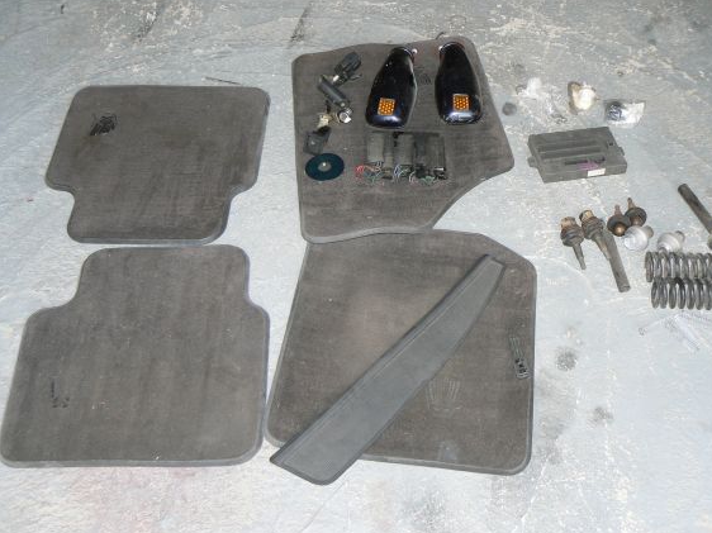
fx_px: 843
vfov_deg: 35.1
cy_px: 237
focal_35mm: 41
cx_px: 384
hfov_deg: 45.8
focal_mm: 6
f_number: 2.8
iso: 125
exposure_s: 1/30
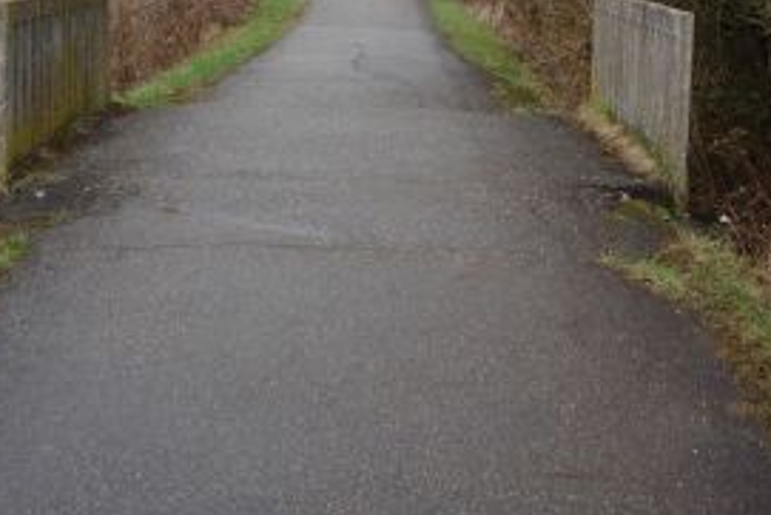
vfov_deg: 22.5
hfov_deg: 33.9
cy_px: 51
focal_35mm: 59
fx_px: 1264
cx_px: 373
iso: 100
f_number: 4
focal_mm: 5.2
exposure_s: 1/400
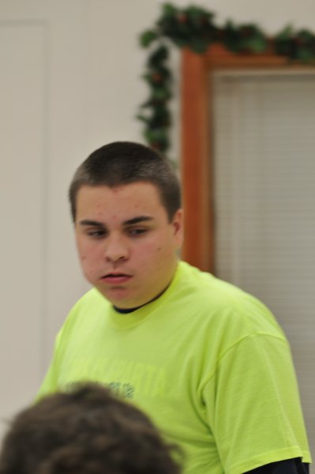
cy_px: 237
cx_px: 158
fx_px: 2288
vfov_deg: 11.8
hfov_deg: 7.9
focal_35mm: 174
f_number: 3.2
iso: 200
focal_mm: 116
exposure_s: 1/60
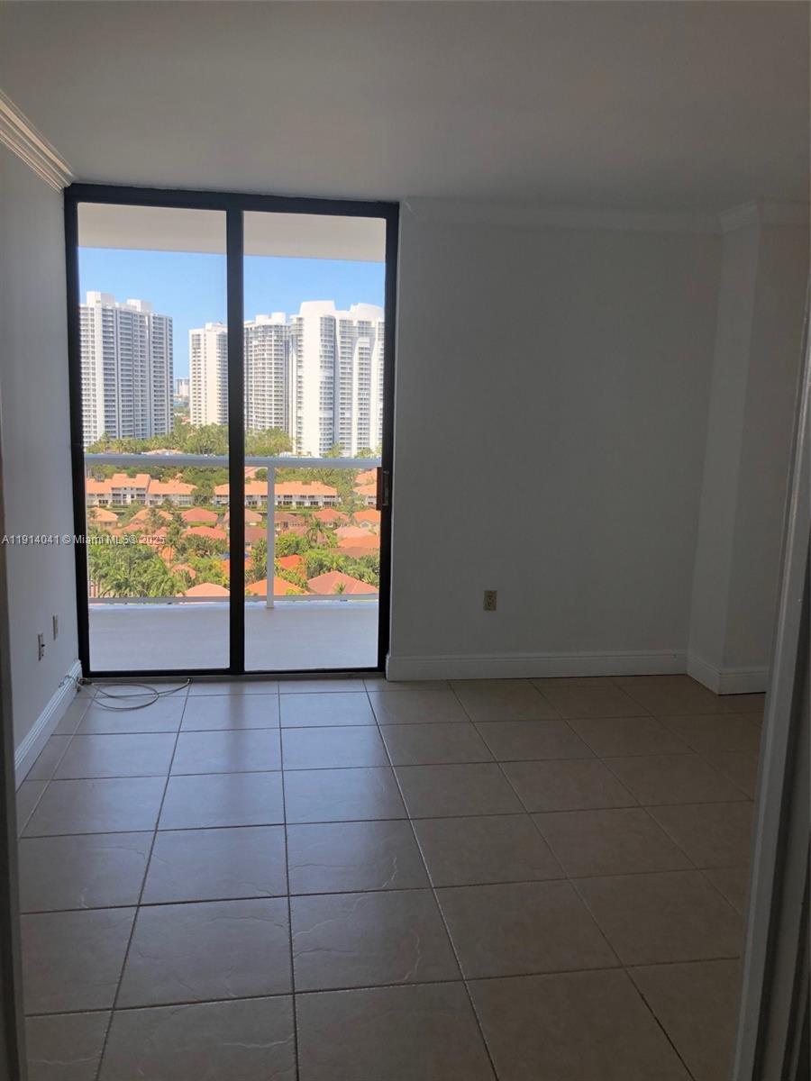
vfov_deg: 63.4
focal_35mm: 28
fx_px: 875
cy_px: 540
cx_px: 406
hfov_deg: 49.7
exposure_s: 1/273
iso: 20
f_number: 1.8
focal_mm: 3.99
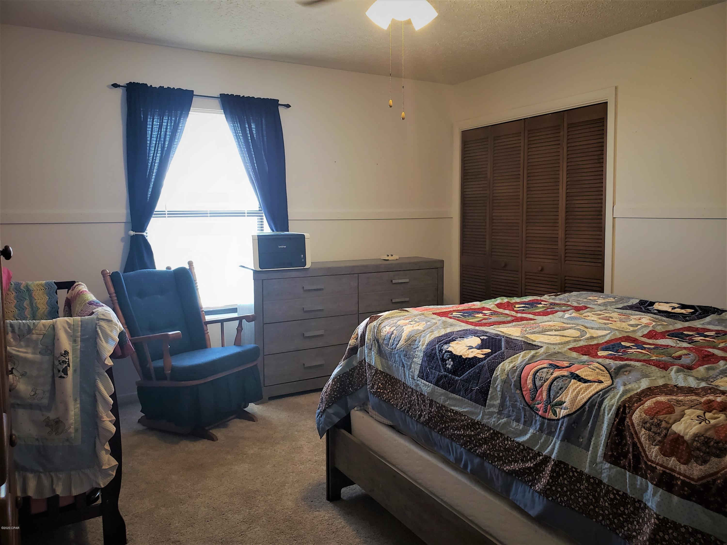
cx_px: 364
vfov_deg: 53.1
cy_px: 272
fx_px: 546
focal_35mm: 26
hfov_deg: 67.3
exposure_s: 1/60
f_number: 2.4
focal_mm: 4.3
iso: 200
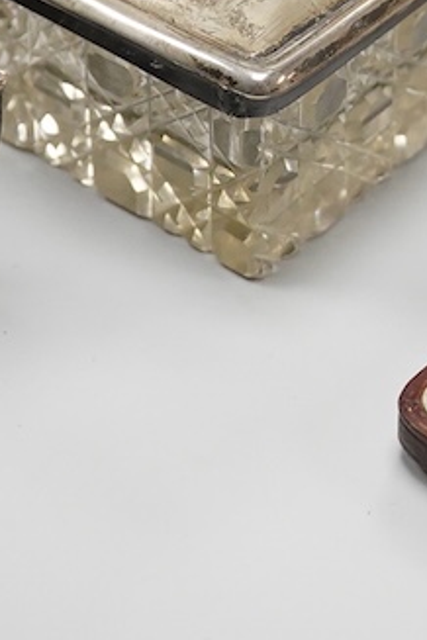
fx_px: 2757
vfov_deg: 13.1
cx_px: 412
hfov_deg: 8.8
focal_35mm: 155
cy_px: 16
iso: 2500
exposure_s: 1/400
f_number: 6.3
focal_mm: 30
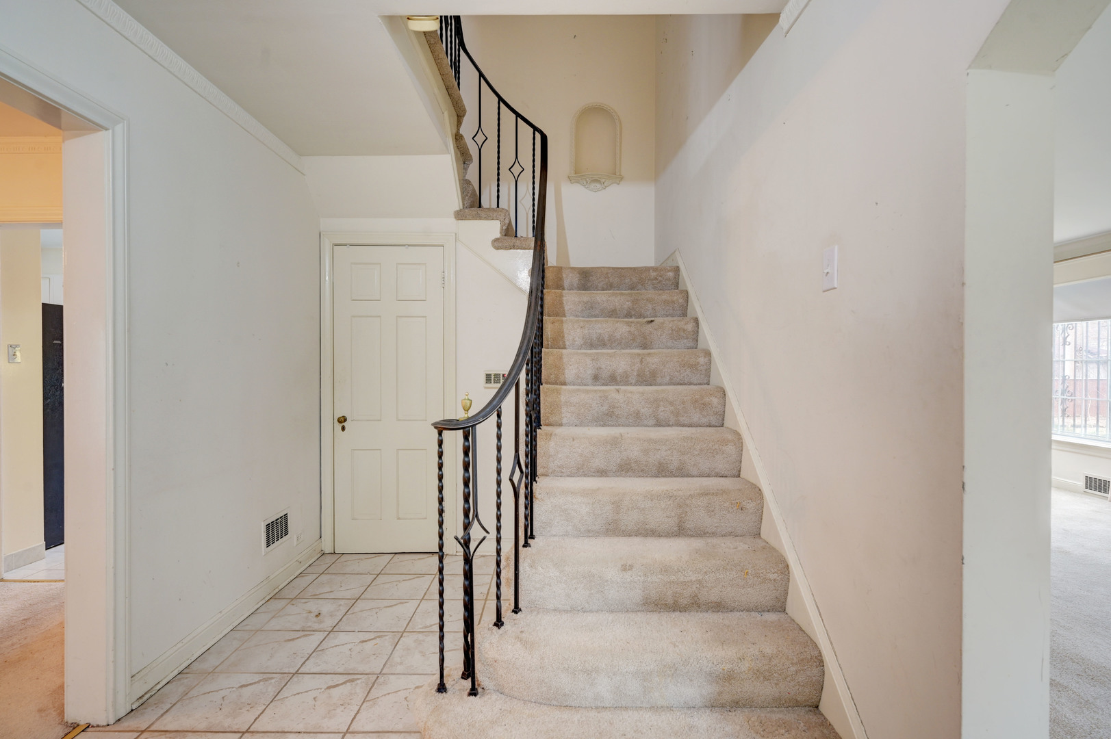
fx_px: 524
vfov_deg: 70.4
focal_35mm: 17
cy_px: 370
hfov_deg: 93.3
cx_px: 556
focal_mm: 17
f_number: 8
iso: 400
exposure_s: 1/4
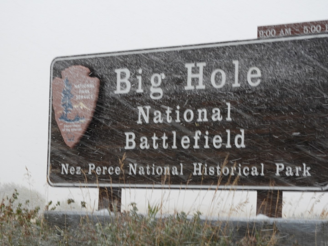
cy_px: 123
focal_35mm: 125
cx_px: 164
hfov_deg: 15.8
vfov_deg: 11.9
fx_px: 1184
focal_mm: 22.4
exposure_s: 1/60
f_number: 5
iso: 200
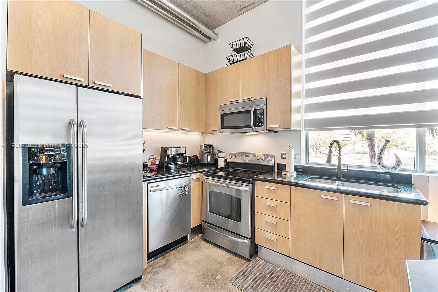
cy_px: 146
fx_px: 182
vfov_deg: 77.3
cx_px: 219
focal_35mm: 15
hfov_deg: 100.4
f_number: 9
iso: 250
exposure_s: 1/2.5
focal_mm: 10
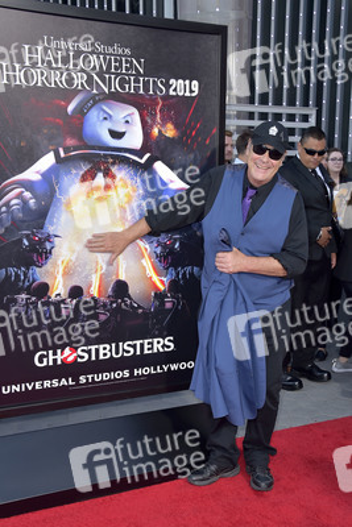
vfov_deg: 44.5
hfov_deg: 30.5
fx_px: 645
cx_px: 176
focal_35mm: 44
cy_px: 264
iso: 320
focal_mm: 44
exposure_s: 1/250
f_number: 7.1
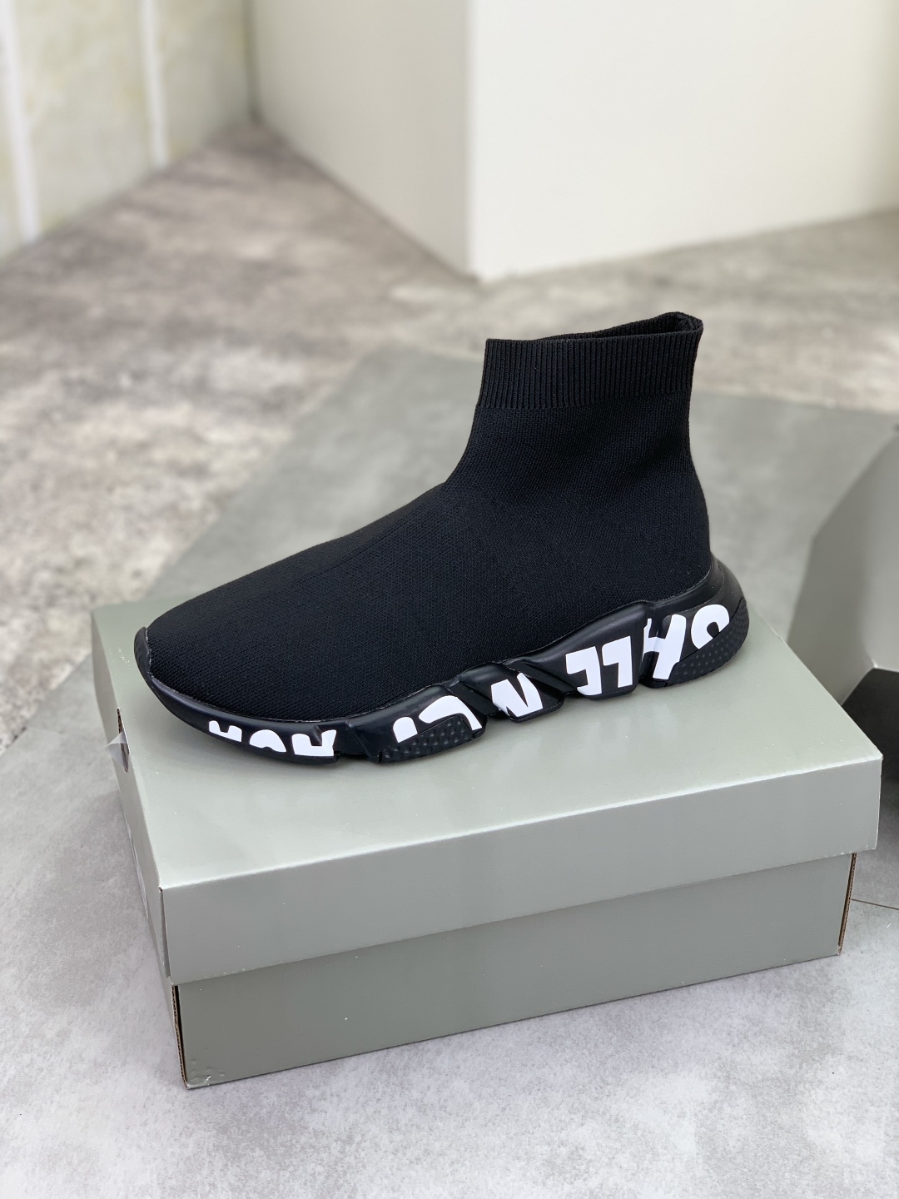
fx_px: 1801
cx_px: 450
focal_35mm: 52
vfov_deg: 36.8
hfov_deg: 28.0
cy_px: 600
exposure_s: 1/100
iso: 25
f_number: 2.4
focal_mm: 6
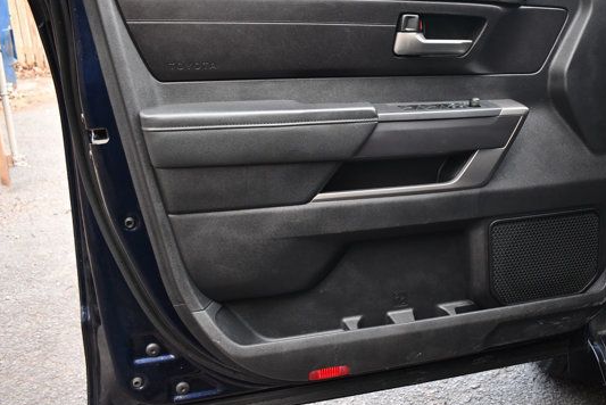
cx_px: 363
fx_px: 606
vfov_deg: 36.9
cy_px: 186
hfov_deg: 52.8
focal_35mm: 36
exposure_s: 1/125
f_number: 3.5
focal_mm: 20
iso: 1600
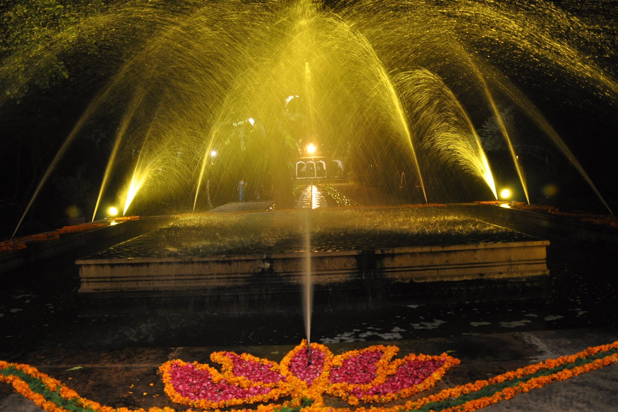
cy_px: 206
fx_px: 463
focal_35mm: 27
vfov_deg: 47.9
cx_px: 309
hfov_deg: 67.4
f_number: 3.5
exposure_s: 1/15
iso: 1000
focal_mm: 18
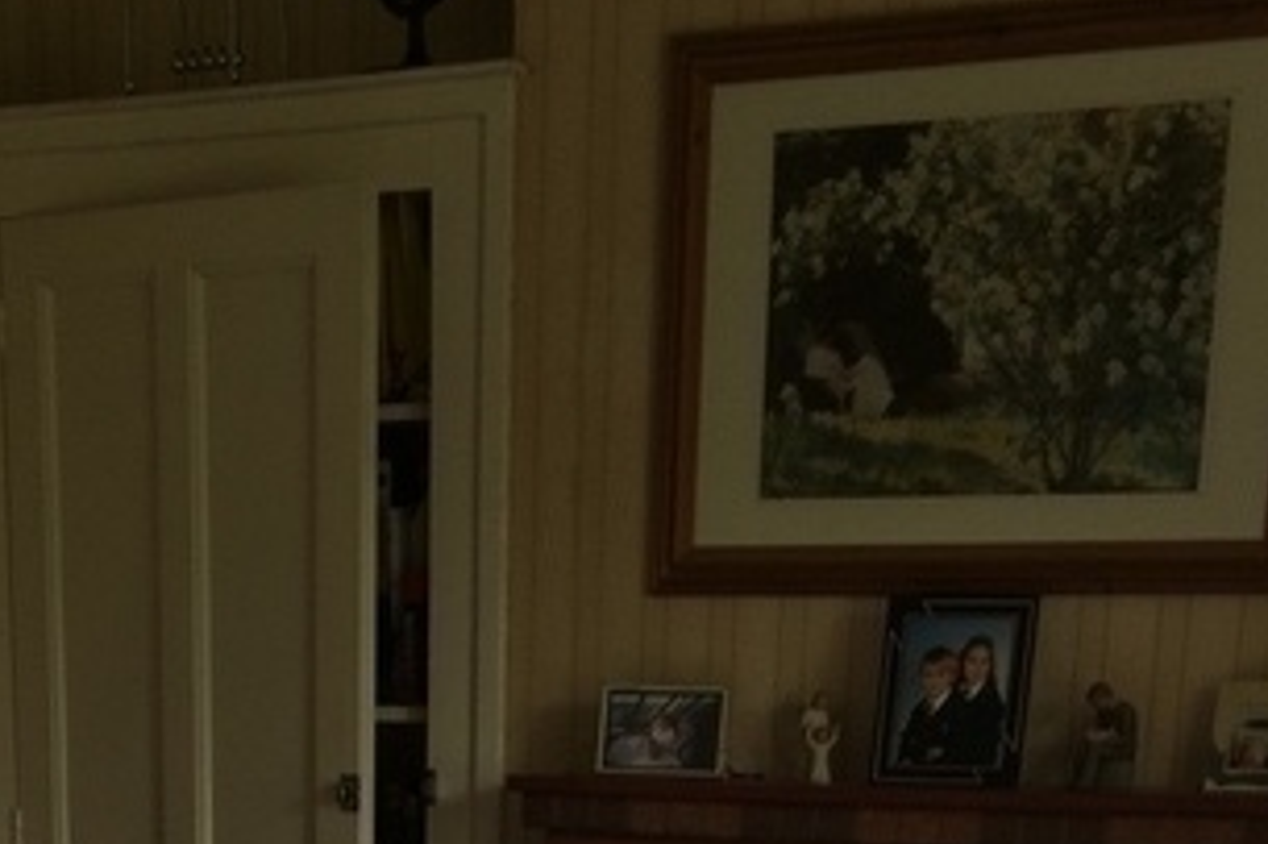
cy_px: 1405
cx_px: 366
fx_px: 2675
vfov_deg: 15.9
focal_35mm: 76
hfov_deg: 26.4
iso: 40
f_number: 2.2
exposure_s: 1/50
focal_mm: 4.15
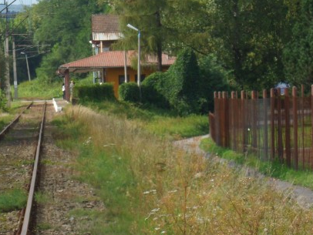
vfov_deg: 4.7
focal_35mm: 319
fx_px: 2886
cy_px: 45
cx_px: 26
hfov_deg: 6.2
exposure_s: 1/180
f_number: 5.5
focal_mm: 28.7
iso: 80
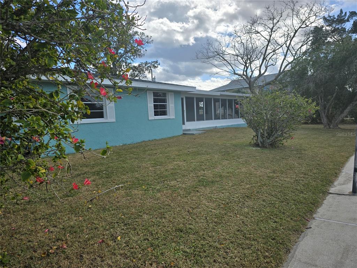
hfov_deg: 73.9
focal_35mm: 23
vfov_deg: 58.9
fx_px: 237
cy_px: 134
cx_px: 178
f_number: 1.7
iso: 12
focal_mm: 6.3
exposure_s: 1/1457
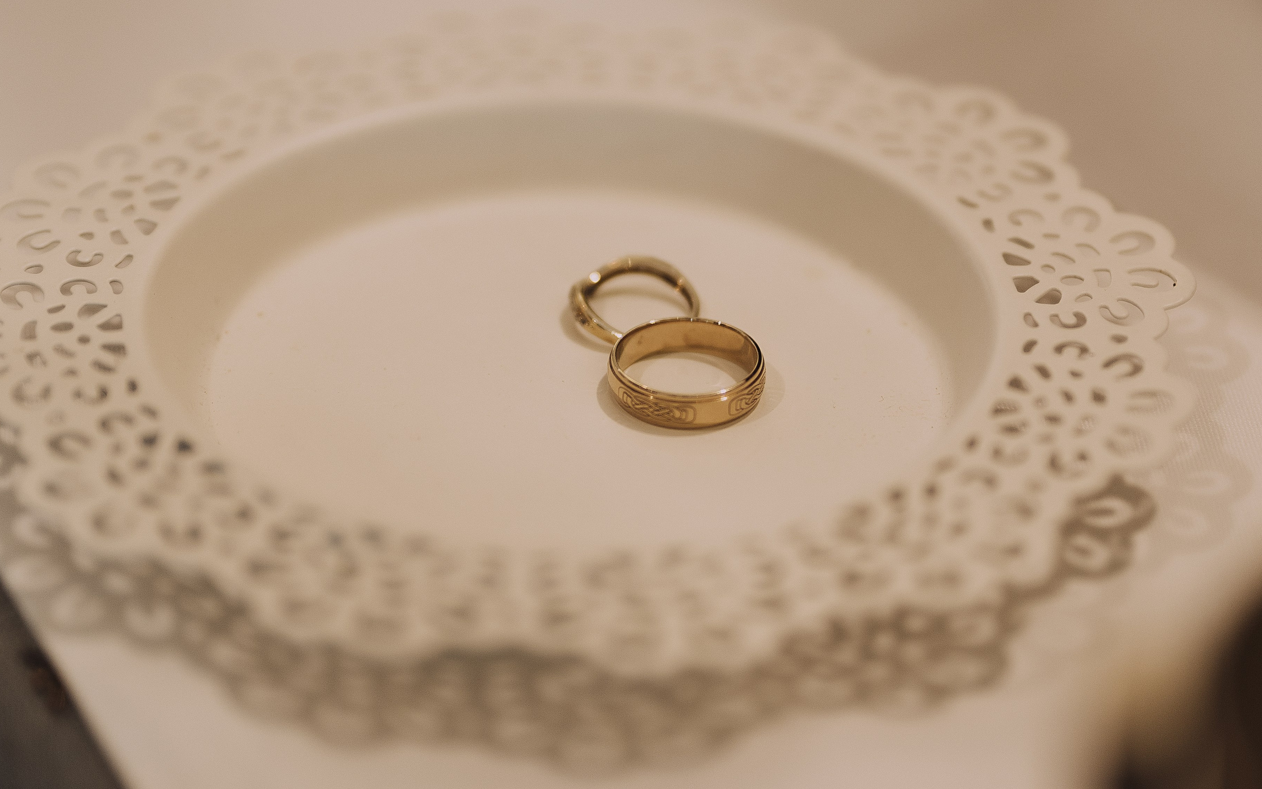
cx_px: 605
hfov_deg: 21.2
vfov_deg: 13.3
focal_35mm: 98
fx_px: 3370
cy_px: 379
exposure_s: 1/400
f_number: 2
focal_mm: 85
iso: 800
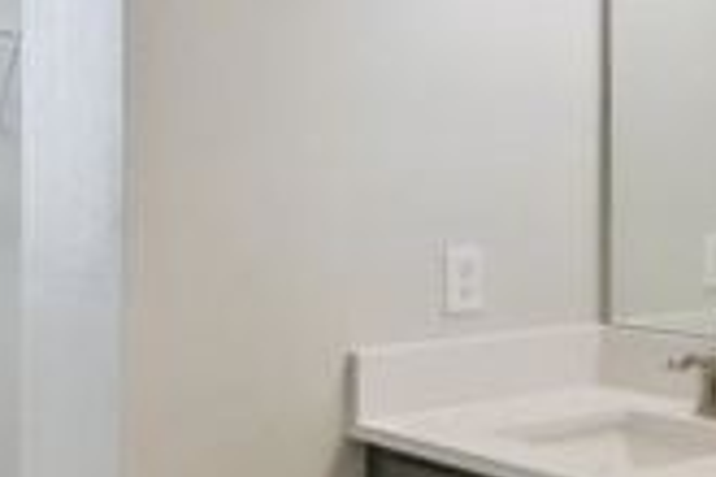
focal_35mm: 64
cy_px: 145
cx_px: 879
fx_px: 1273
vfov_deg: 21.1
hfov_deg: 27.3
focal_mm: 10
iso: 100
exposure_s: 1/50
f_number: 7.1
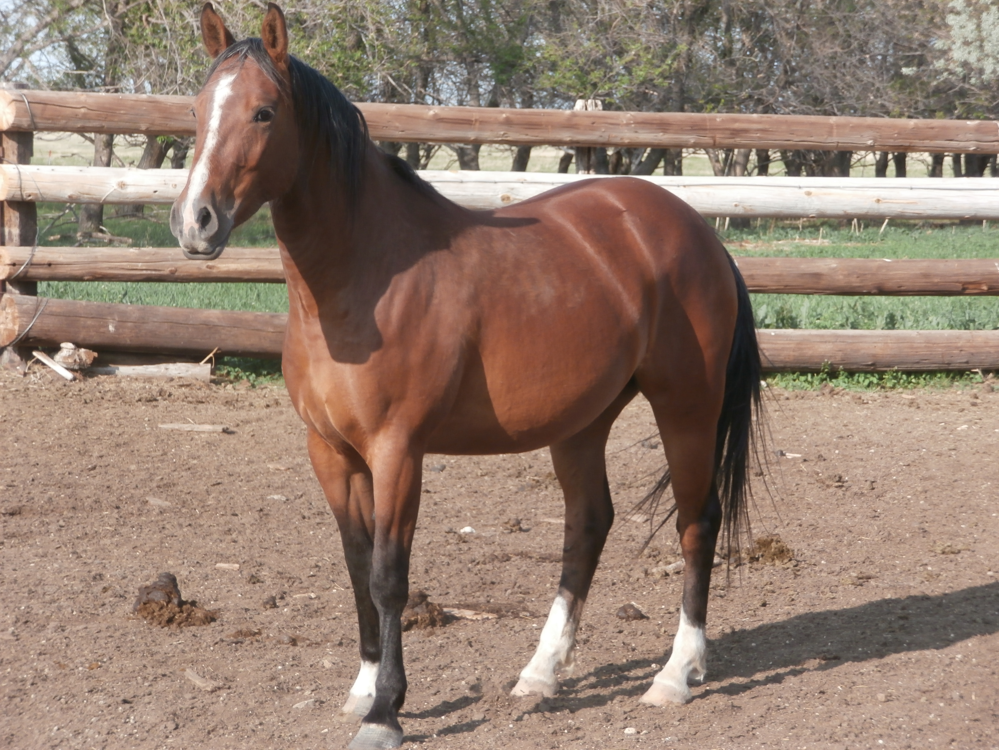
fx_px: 3954
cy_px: 375
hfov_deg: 14.4
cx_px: 500
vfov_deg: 10.8
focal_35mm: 137
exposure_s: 1/200
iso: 100
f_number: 5.7
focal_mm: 24.17
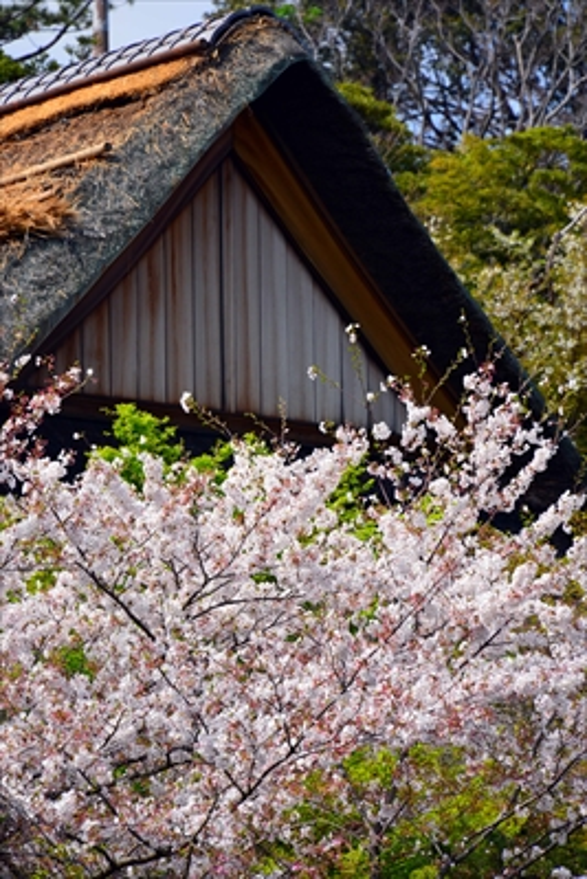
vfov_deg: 6.9
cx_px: 294
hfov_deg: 4.6
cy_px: 440
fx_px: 7331
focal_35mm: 300
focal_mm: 300
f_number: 10
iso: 400
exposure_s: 1/400
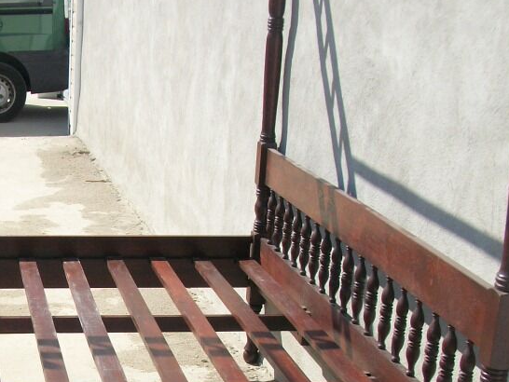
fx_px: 1103
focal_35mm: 75
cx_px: -16
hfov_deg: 24.6
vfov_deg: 19.0
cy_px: 406
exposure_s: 1/200
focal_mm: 5.7
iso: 80
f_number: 8.8
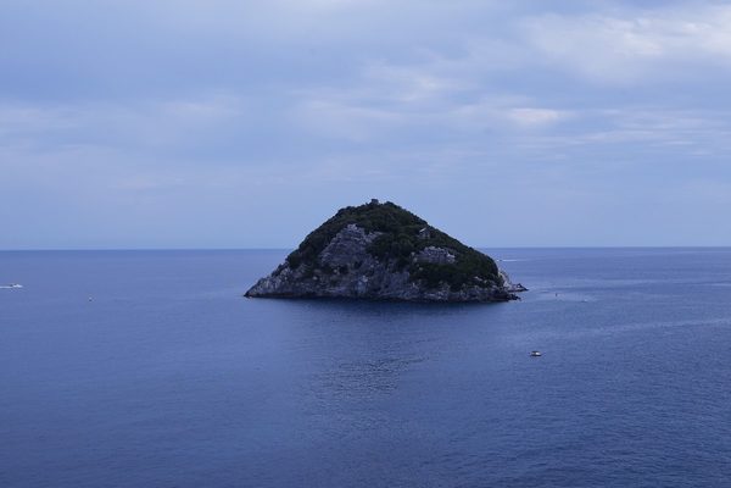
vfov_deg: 25.8
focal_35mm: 52
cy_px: 244
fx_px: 1066
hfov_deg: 37.9
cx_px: 366
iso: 400
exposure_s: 1/500
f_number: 11
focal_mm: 35
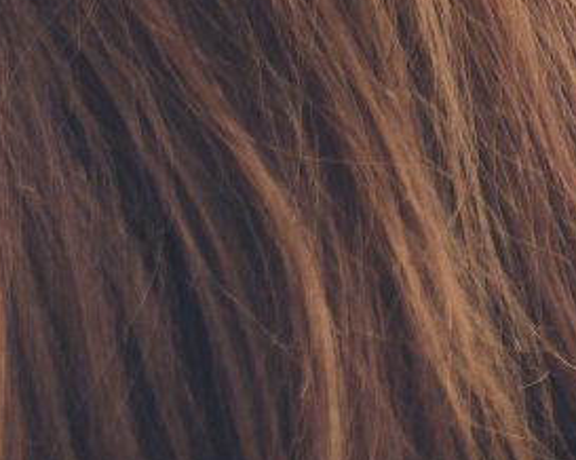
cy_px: -39
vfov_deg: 3.4
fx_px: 7785
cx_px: -1047
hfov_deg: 4.1
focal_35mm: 457
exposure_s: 1/280
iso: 100
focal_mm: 55
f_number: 2.8
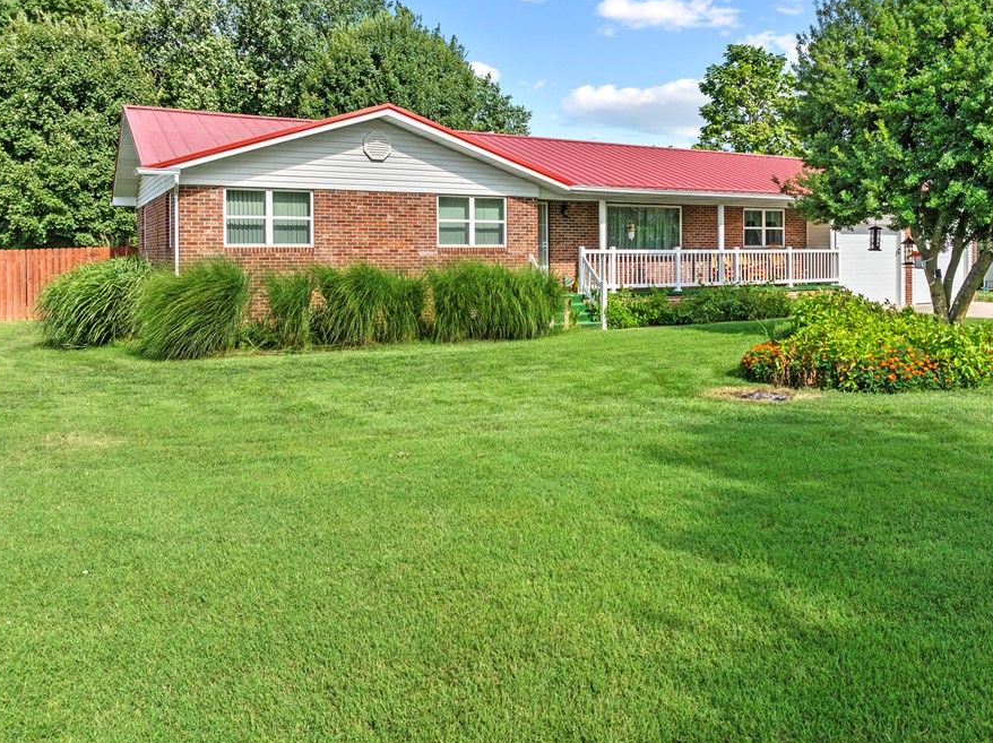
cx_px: 550
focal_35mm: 28
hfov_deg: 63.3
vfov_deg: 49.5
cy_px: 322
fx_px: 803
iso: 150
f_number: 2.8
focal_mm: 12.29
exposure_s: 1/4000
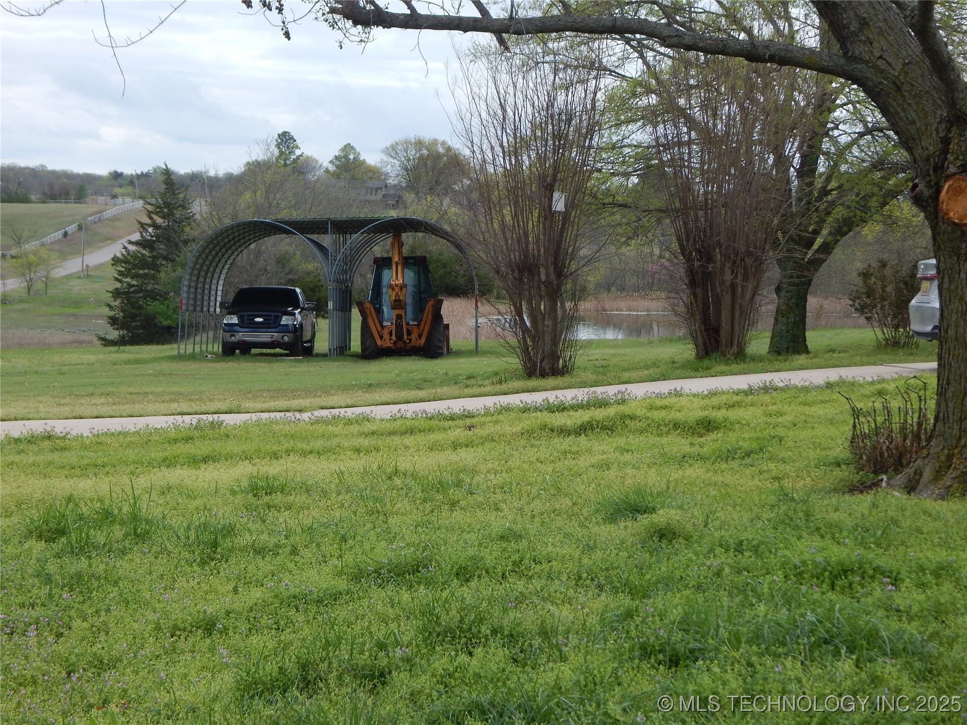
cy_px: 362
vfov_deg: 21.3
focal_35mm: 69
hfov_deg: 28.2
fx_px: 1928
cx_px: 484
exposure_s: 1/640
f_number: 4.1
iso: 125
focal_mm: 12.3
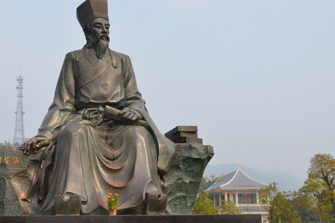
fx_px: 493
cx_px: 106
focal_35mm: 53
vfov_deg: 25.4
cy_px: 139
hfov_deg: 37.1
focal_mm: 24
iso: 400
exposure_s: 1/500
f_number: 11
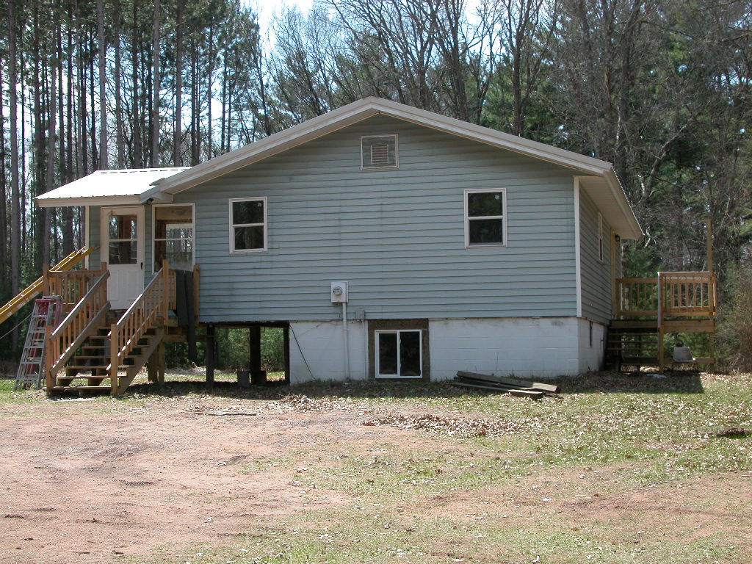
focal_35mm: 57
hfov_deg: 33.8
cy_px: 282
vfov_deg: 25.7
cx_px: 376
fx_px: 1238
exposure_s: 1/211
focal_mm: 14.7
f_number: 5.6
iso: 100
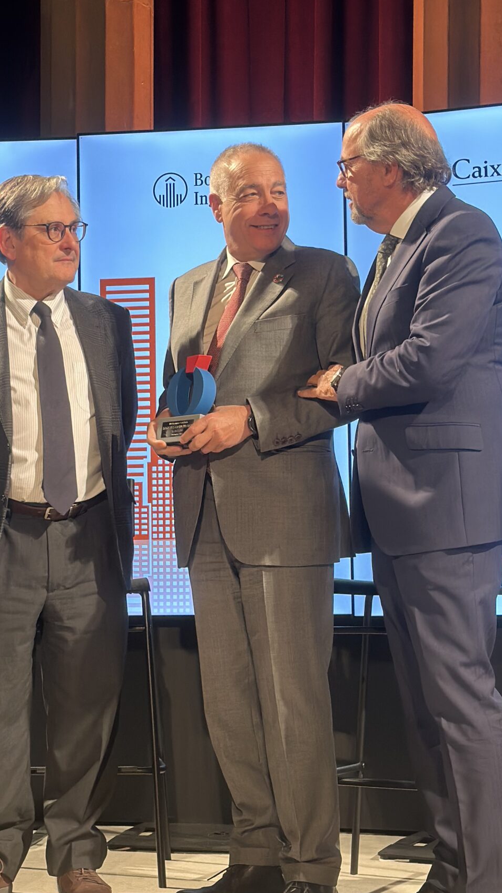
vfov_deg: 26.9
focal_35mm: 79
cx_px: 193
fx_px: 1870
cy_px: 462
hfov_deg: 15.3
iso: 100
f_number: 1.78
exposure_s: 1/100
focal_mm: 6.86
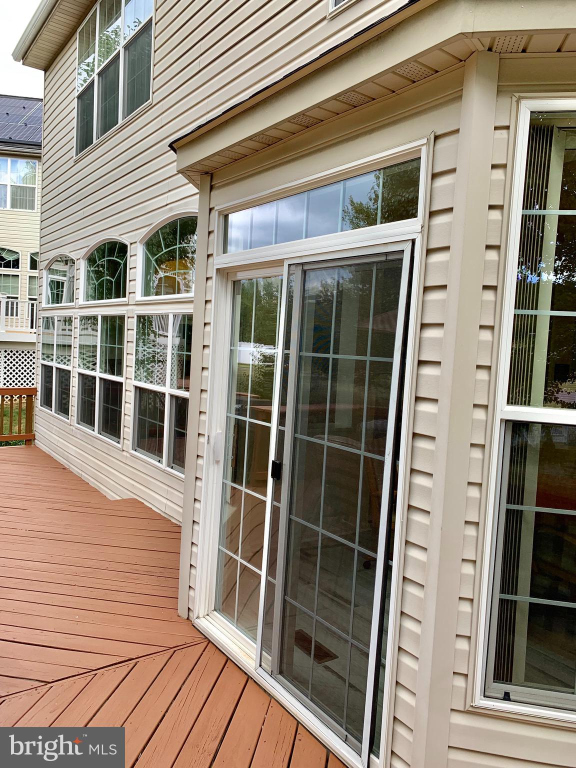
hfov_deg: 53.1
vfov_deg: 67.3
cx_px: 288
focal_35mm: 26
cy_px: 384
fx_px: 577
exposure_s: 1/137
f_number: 1.8
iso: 25
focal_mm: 4.25
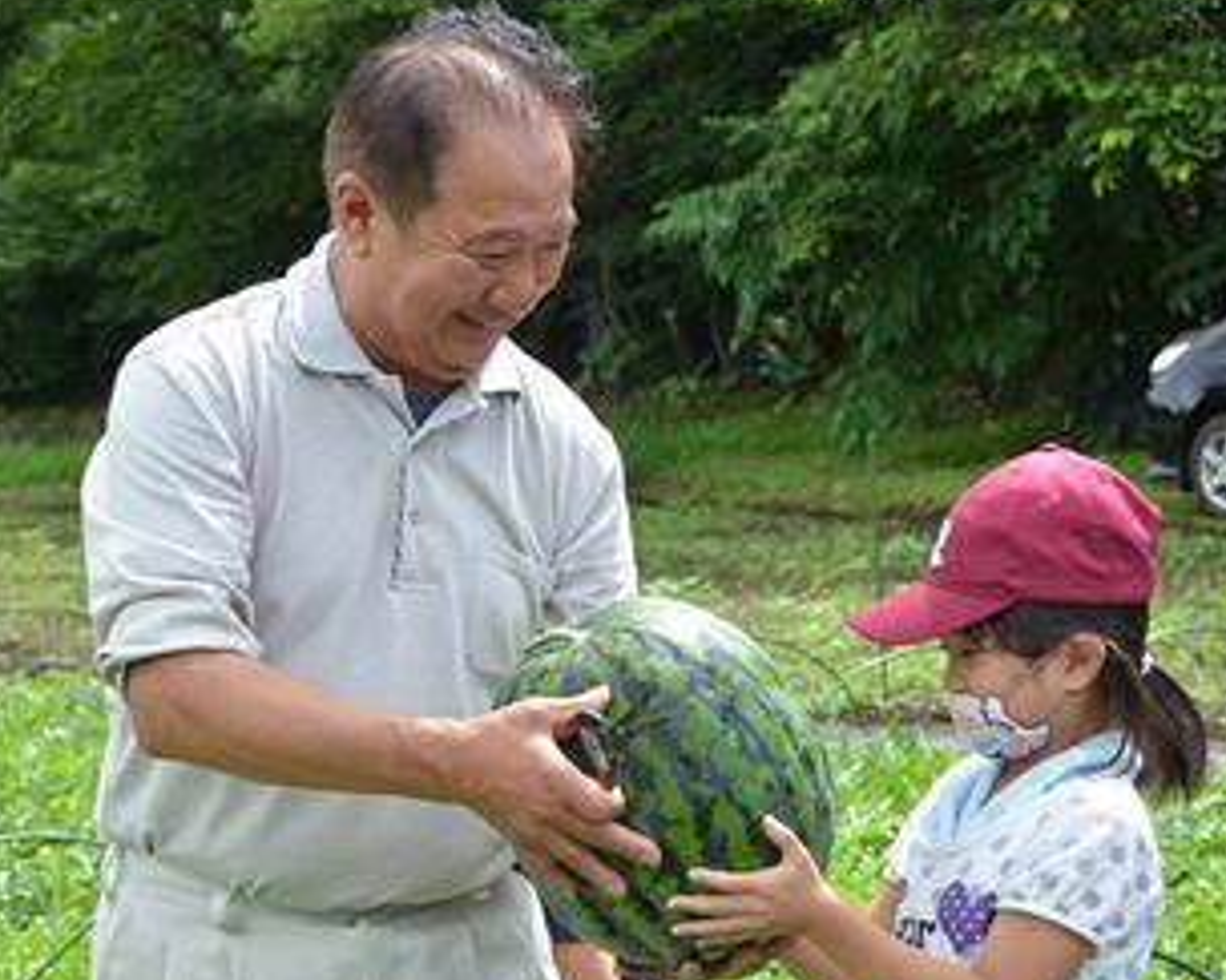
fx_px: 3519
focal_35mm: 97
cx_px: 589
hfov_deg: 19.8
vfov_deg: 15.8
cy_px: 607
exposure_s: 1/640
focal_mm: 42
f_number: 20
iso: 320
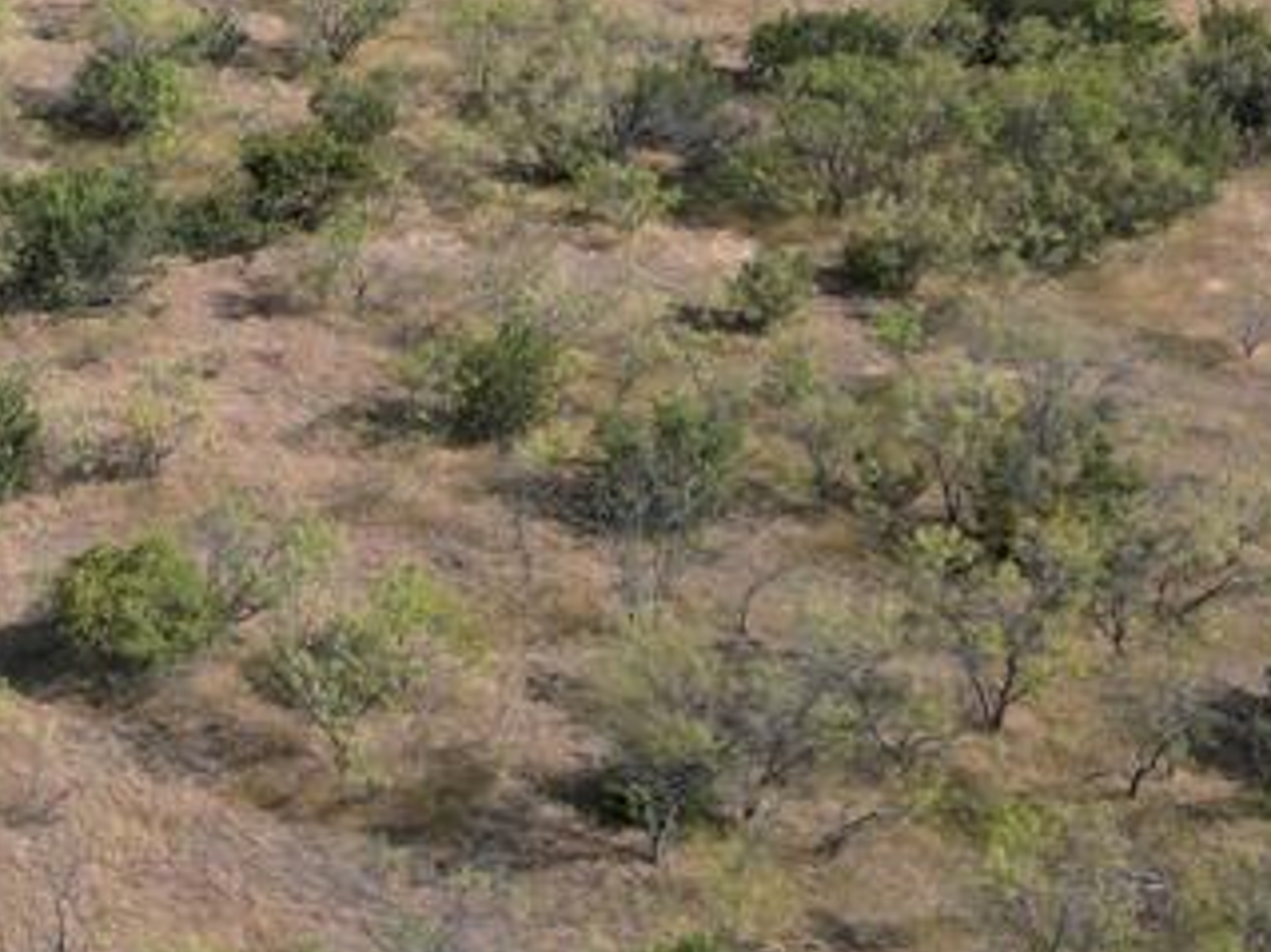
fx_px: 2826
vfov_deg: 19.0
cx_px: 112
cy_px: 231
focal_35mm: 77
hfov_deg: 24.6
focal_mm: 6.72
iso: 100
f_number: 1.7
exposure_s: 1/2500
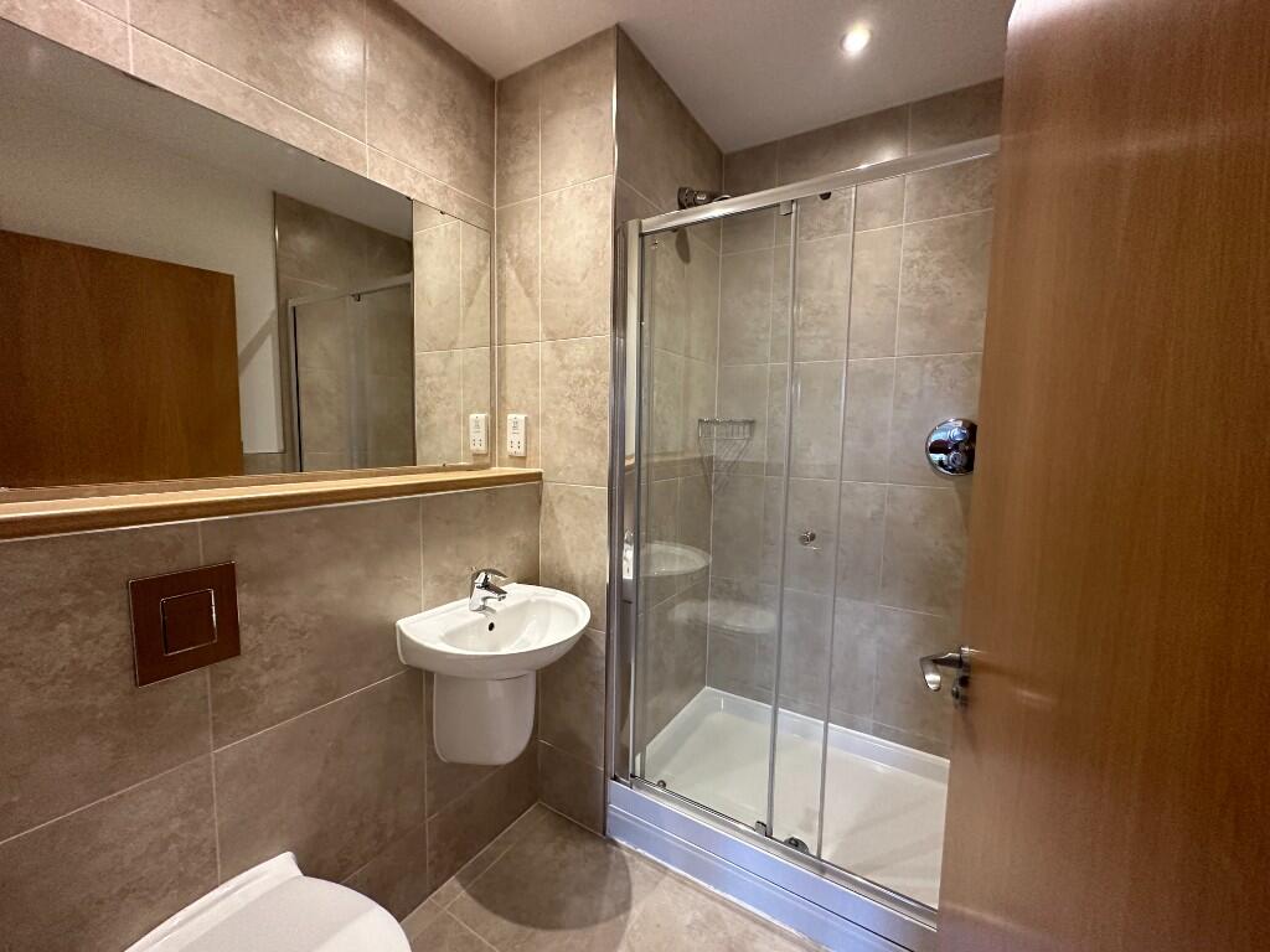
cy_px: 476
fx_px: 514
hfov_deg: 102.1
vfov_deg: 85.7
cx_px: 635
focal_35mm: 14
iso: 400
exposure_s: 1/50
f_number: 2.2
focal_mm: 2.22
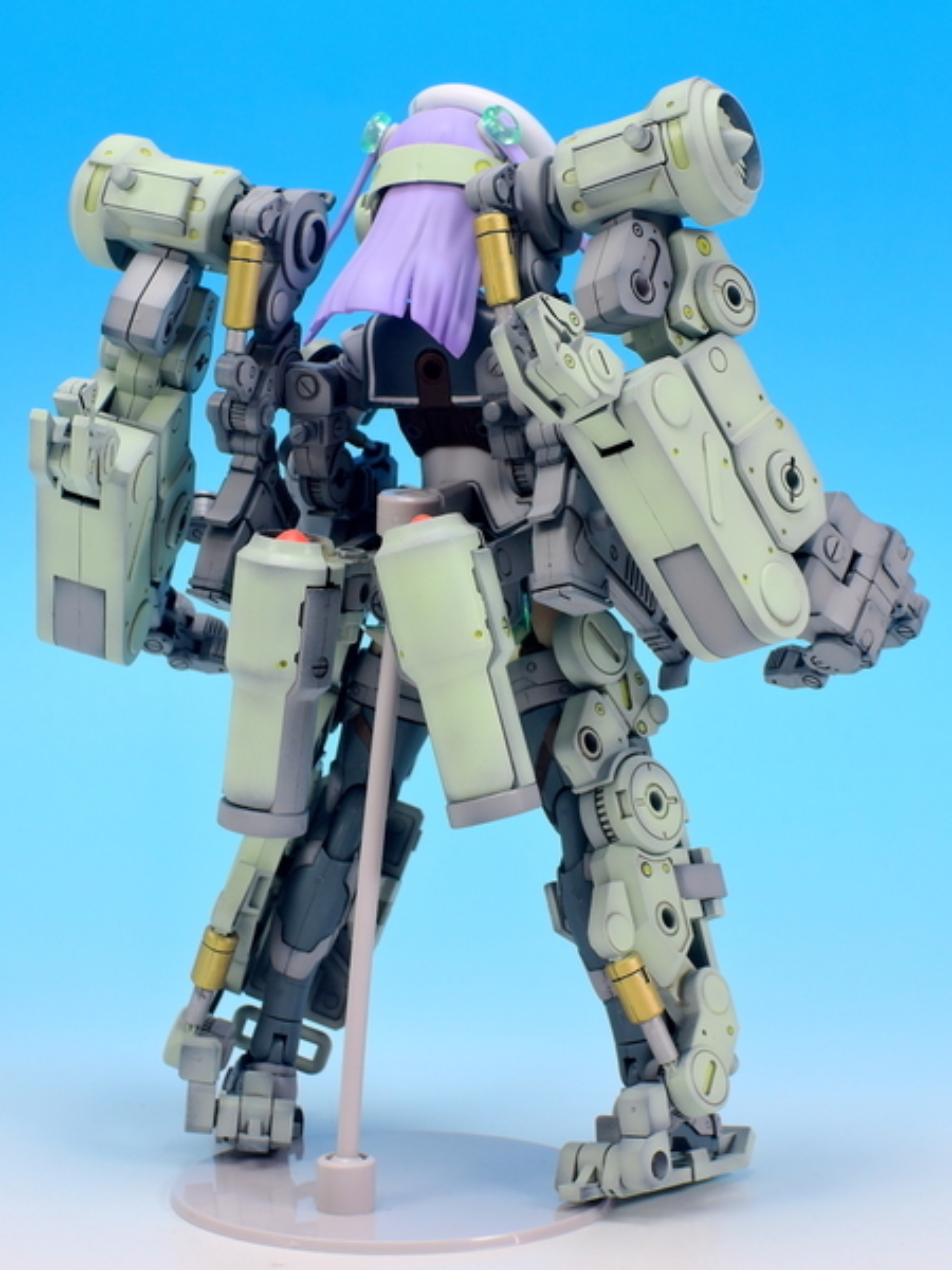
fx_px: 3117
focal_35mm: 85
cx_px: 476
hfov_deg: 17.4
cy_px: 635
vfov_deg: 23.0
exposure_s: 1.3
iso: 80
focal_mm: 18.2
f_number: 8
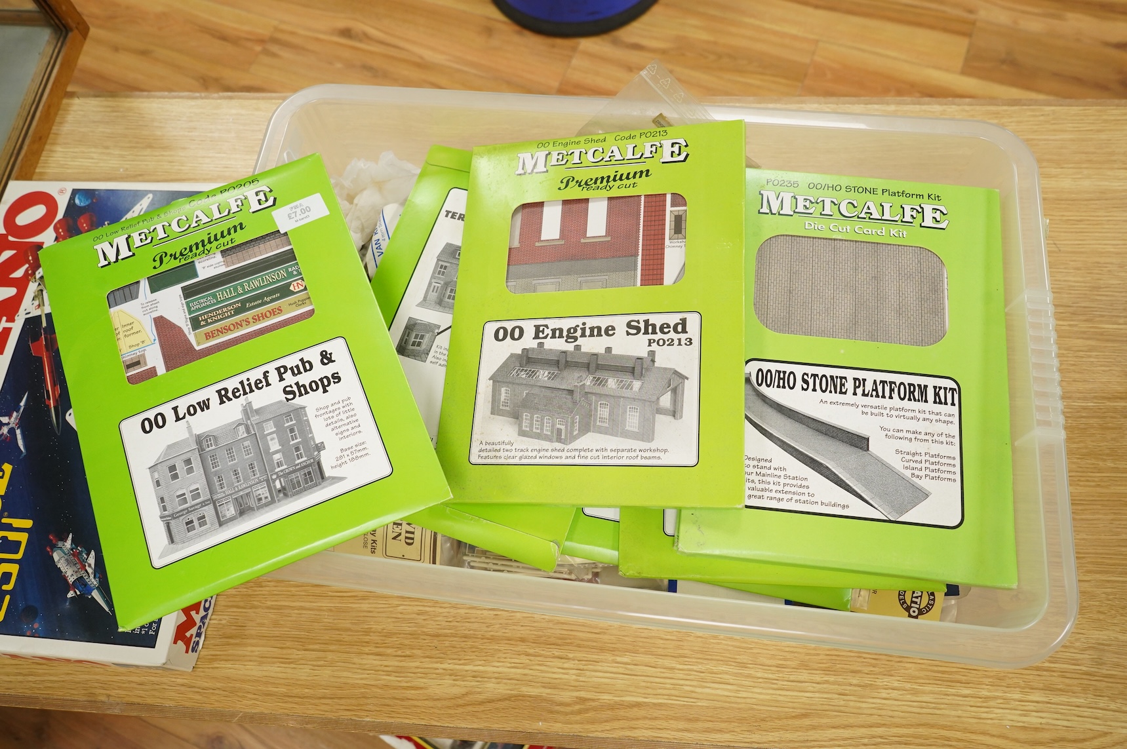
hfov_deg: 65.5
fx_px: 876
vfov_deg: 46.3
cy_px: 374
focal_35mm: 28
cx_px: 564
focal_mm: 28
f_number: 7.1
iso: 2500
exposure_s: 1/100
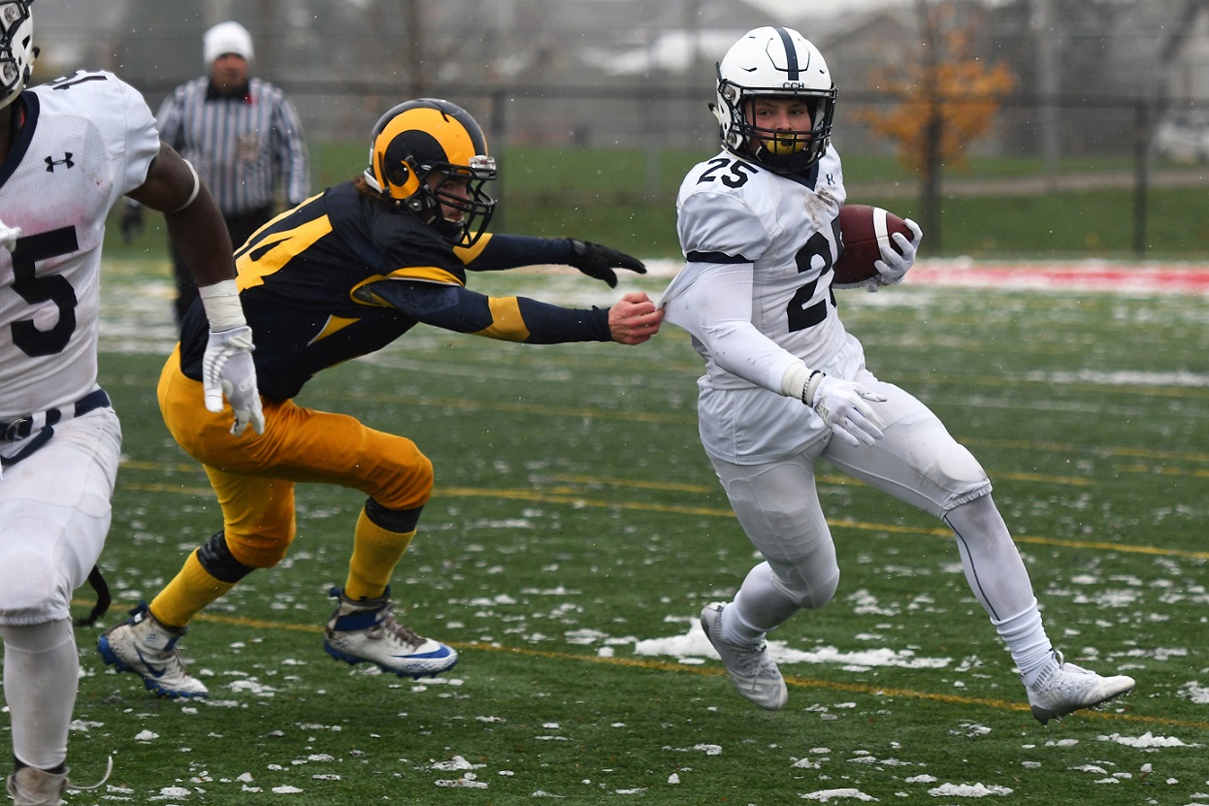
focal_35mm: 174
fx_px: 5844
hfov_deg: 11.8
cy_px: 403
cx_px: 604
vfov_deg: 7.9
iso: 320
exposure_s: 1/1000
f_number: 2.8
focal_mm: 116
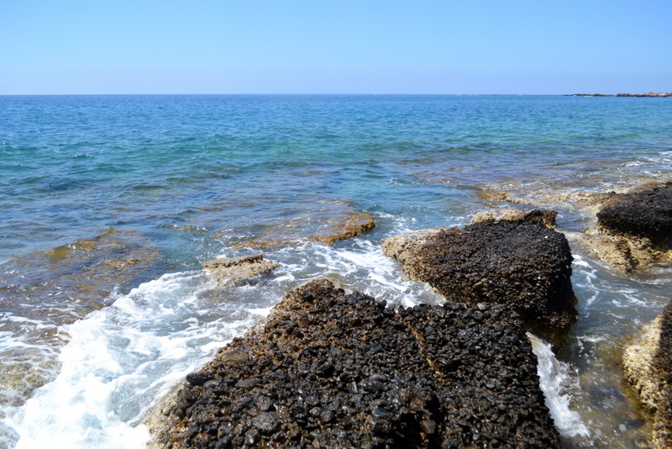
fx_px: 560
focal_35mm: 30
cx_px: 336
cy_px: 224
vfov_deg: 43.6
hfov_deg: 61.9
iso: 400
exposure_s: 1/1600
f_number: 5.6
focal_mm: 20
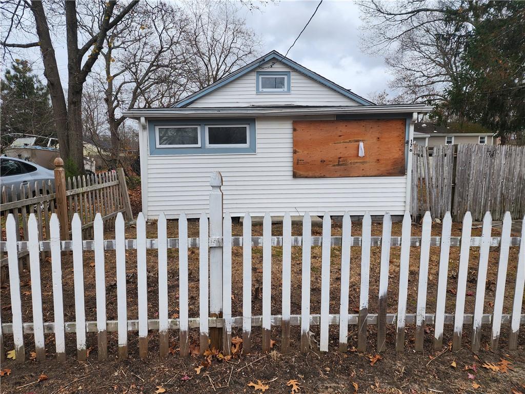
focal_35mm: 23
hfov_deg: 73.9
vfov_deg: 58.9
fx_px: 349
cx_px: 262
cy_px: 197
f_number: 1.8
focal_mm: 6.4
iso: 25
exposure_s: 1/180
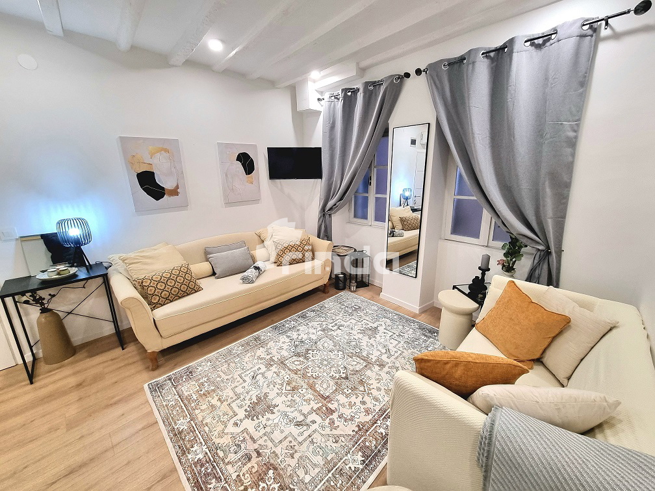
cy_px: 246
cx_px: 328
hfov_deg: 106.2
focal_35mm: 13
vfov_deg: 89.9
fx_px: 246
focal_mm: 2.2
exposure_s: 1/50
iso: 250
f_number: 2.2
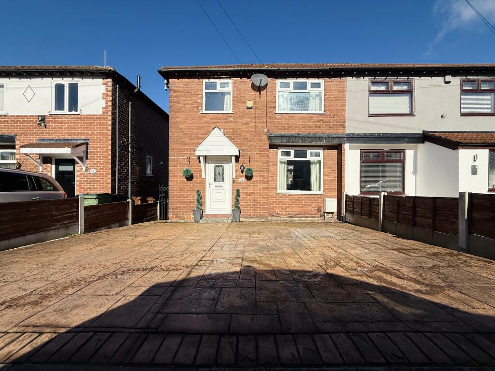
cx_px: 248
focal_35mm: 14
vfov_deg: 85.7
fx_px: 200
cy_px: 186
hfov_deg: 102.1
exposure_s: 1/3125
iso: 50
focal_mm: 2.22
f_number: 2.2
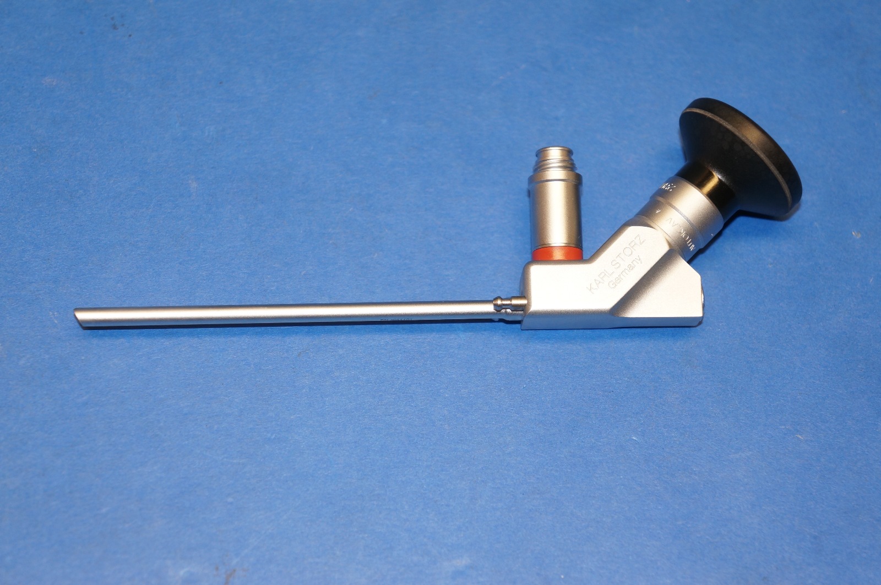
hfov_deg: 26.0
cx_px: 440
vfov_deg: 17.5
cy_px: 292
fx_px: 1907
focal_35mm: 78
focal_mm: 52
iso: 400
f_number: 5
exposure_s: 1/60
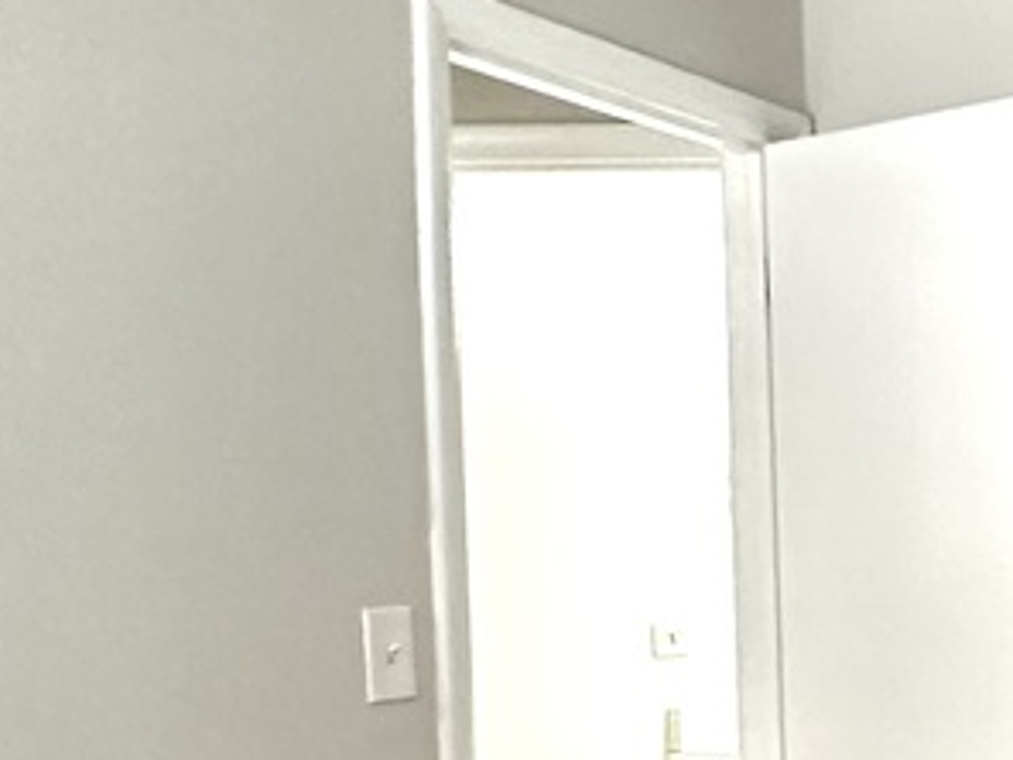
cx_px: 1783
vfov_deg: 21.2
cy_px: 654
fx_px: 1990
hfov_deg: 20.7
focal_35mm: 68
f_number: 2.2
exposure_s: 1/60
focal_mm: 2.22
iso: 320
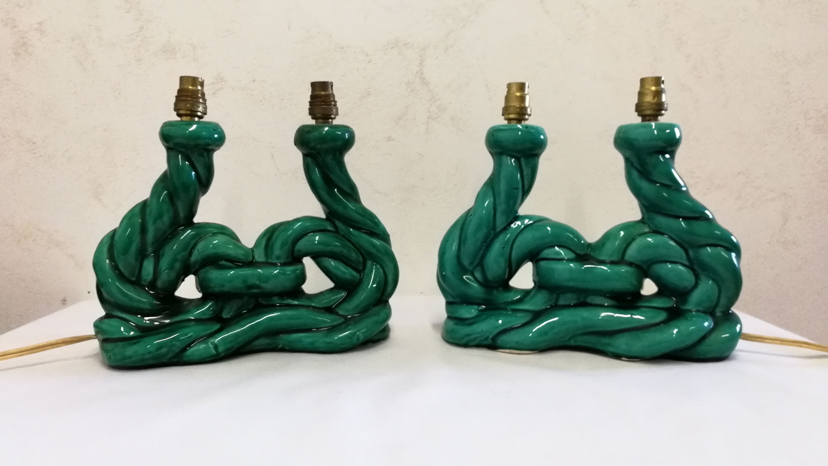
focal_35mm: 27
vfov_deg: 42.9
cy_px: 242
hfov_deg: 69.8
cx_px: 402
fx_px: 593
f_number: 2.2
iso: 100
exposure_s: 1/50
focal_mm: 2.38
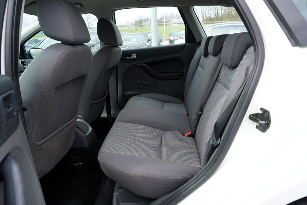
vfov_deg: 53.1
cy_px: 102
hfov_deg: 73.7
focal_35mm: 24
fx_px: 205
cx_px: 154
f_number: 5.6
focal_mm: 24
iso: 100
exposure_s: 1/100
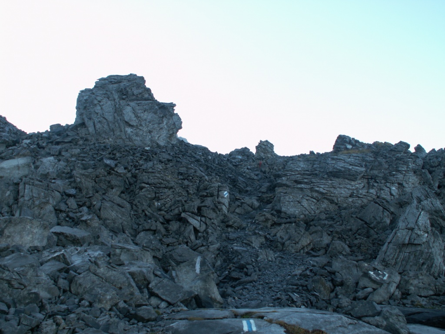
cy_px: 167
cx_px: 222
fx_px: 450
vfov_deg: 40.7
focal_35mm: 35
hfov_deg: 52.6
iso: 50
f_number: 3.5
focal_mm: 5.86
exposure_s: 1/50
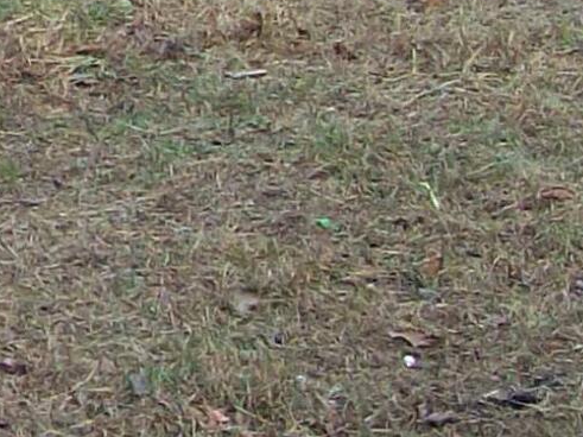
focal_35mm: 220
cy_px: -240
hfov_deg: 8.6
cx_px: -544
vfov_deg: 6.6
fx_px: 3704
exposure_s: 1/314
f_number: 2.7
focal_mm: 6
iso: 80
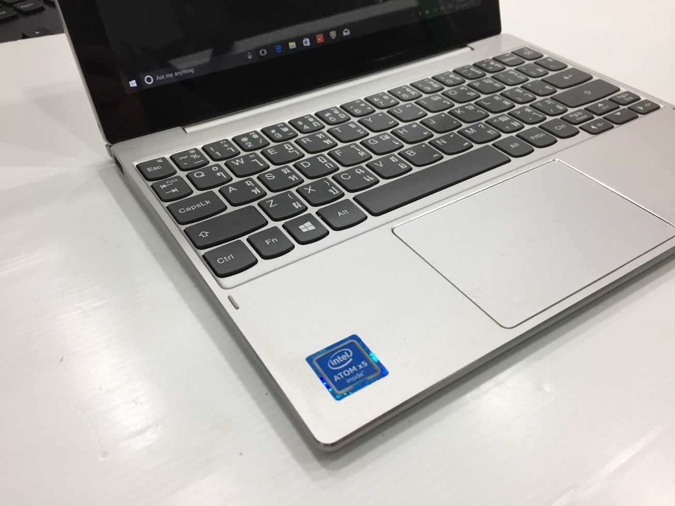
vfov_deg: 48.2
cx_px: 338
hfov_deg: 61.7
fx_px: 565
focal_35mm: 29
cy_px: 253
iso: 50
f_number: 2.2
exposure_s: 1/33
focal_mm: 4.15
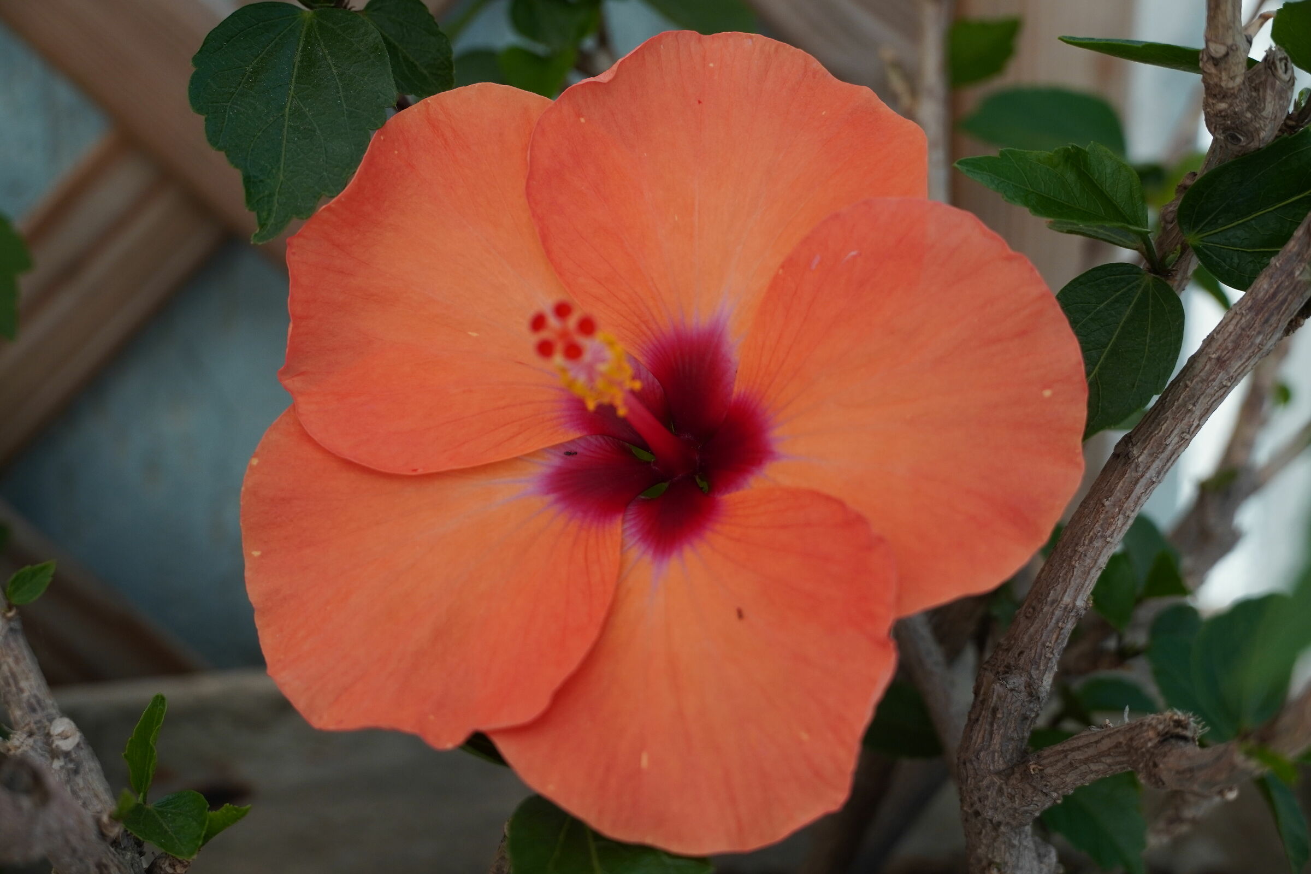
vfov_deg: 20.6
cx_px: 656
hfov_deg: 30.5
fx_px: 2403
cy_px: 437
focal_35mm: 66
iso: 400
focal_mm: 44
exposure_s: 1/160
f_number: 5
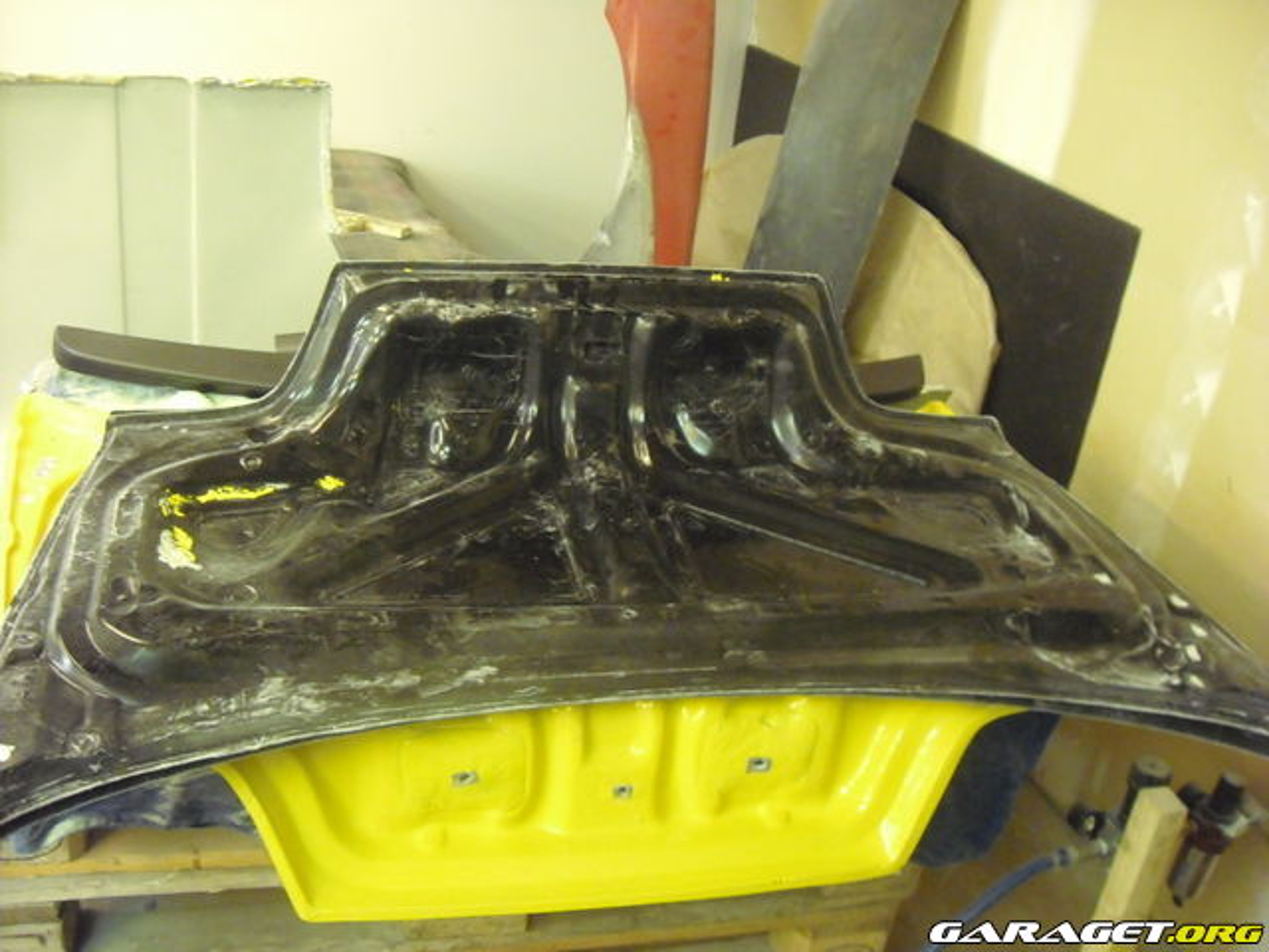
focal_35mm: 37
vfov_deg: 38.7
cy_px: 476
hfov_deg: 50.1
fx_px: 1356
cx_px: 634
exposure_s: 1/25
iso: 800
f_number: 2.7
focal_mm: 6.2
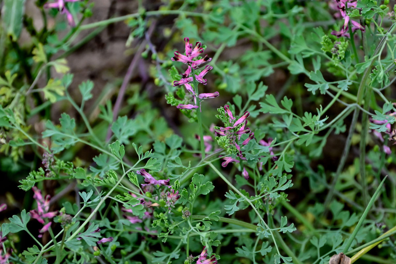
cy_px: 132
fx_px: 1980
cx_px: 198
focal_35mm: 180
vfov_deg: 7.6
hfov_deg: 11.4
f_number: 6
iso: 220
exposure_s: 1/250
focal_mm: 120
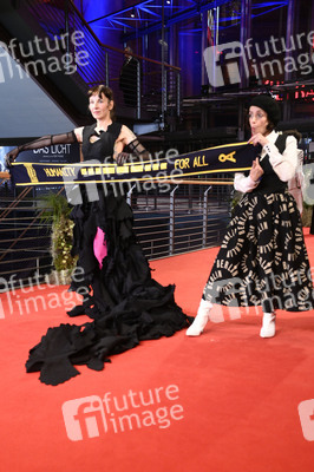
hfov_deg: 29.8
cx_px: 157
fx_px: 590
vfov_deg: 43.6
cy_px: 236
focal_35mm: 45
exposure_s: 1/250
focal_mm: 45
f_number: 4.5
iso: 5000
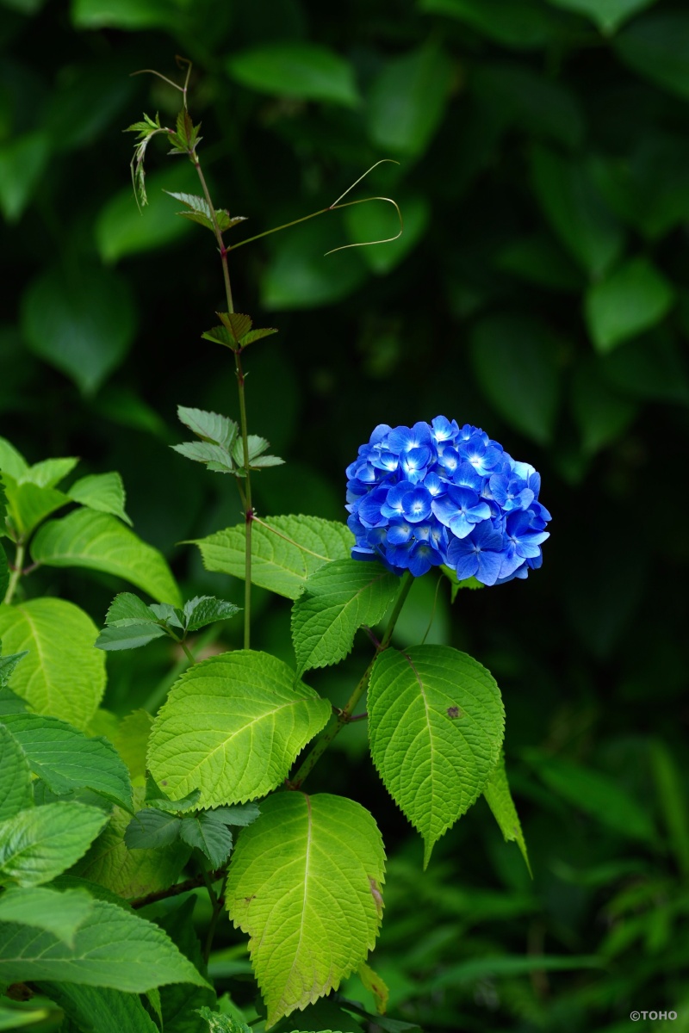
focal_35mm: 135
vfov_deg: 15.2
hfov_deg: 10.2
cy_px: 516
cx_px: 344
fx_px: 3875
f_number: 3.5
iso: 100
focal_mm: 90
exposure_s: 1/40
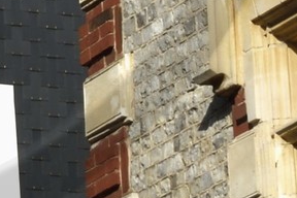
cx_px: -191
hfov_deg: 4.7
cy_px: -218
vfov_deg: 3.1
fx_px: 3580
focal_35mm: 434
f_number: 20
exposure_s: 1/250
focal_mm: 52
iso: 200
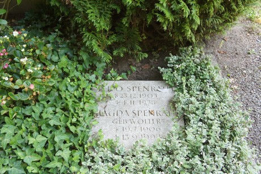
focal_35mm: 39
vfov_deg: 34.2
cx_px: 130
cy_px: 87
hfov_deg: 49.6
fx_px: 283
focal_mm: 26
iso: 1250
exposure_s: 1/160
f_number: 4
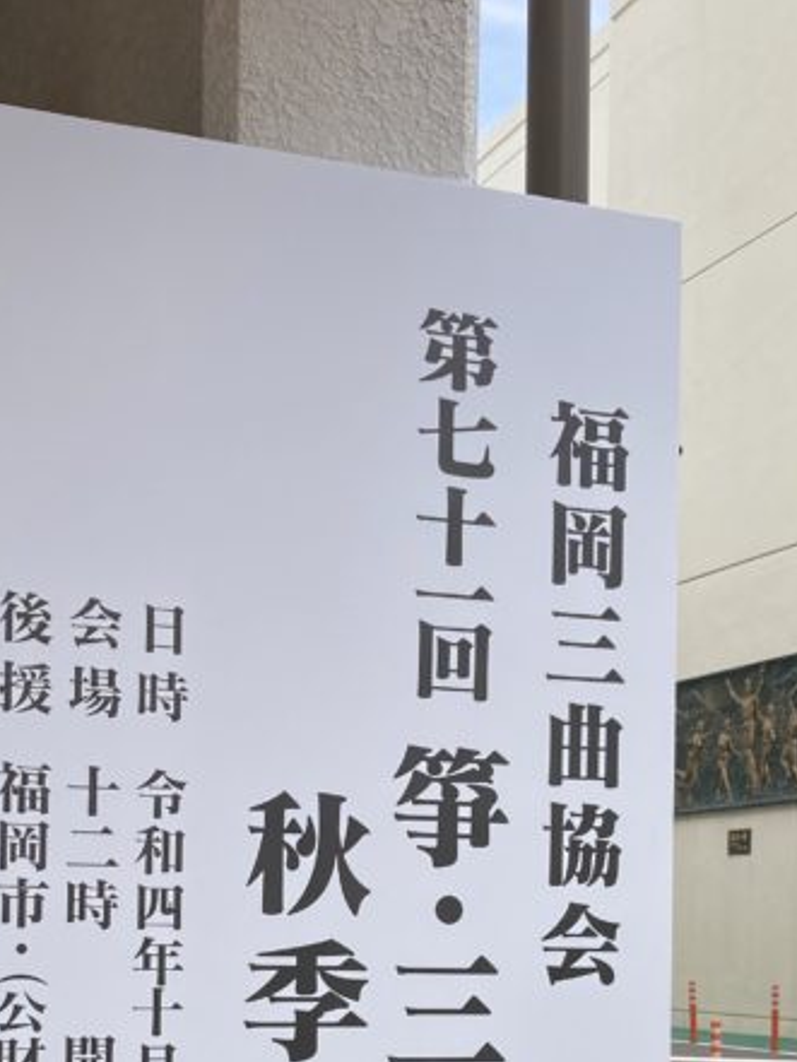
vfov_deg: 28.6
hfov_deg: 22.5
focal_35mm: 65
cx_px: 301
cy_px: 961
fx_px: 1994
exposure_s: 1/934
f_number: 1.8
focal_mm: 3.99
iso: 20
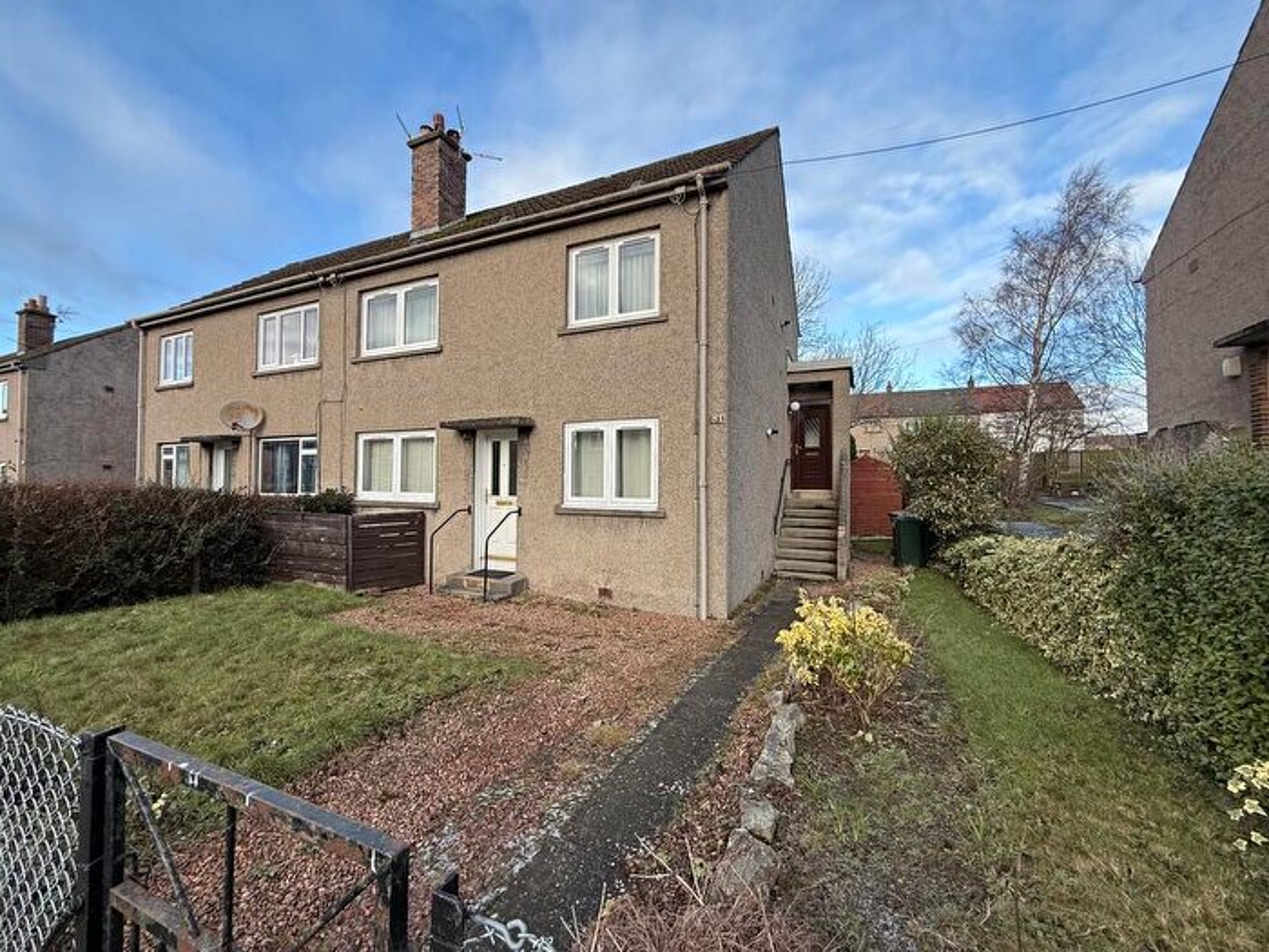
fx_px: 513
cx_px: 634
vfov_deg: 85.7
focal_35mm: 14
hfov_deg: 102.1
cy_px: 476
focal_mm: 2.22
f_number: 2.2
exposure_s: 1/388
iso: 50
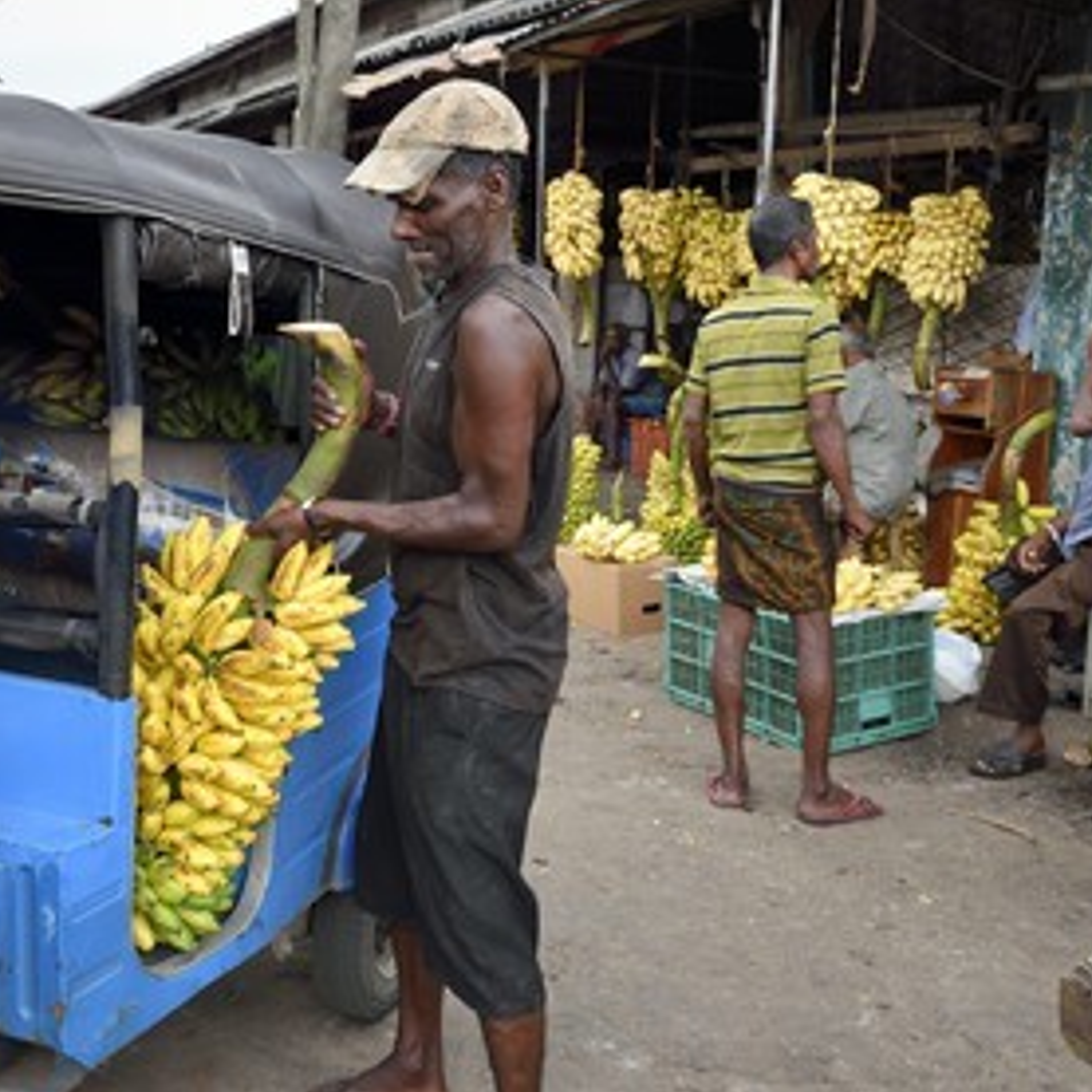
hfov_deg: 41.7
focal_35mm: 40
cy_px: 548
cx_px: 442
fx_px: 1428
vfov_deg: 41.9
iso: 1600
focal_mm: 31
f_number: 8
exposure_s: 1/160
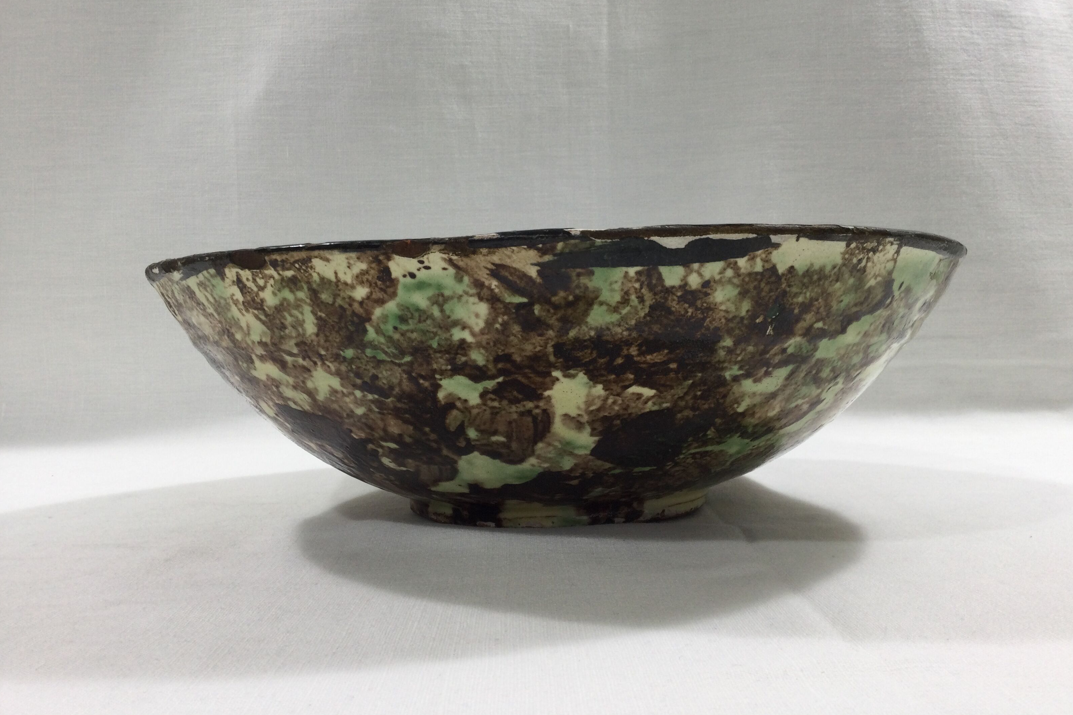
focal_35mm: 33
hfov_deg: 57.2
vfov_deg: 39.9
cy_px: 307
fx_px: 984
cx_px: 546
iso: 32
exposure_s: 1/50
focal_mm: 3.3
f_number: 2.4
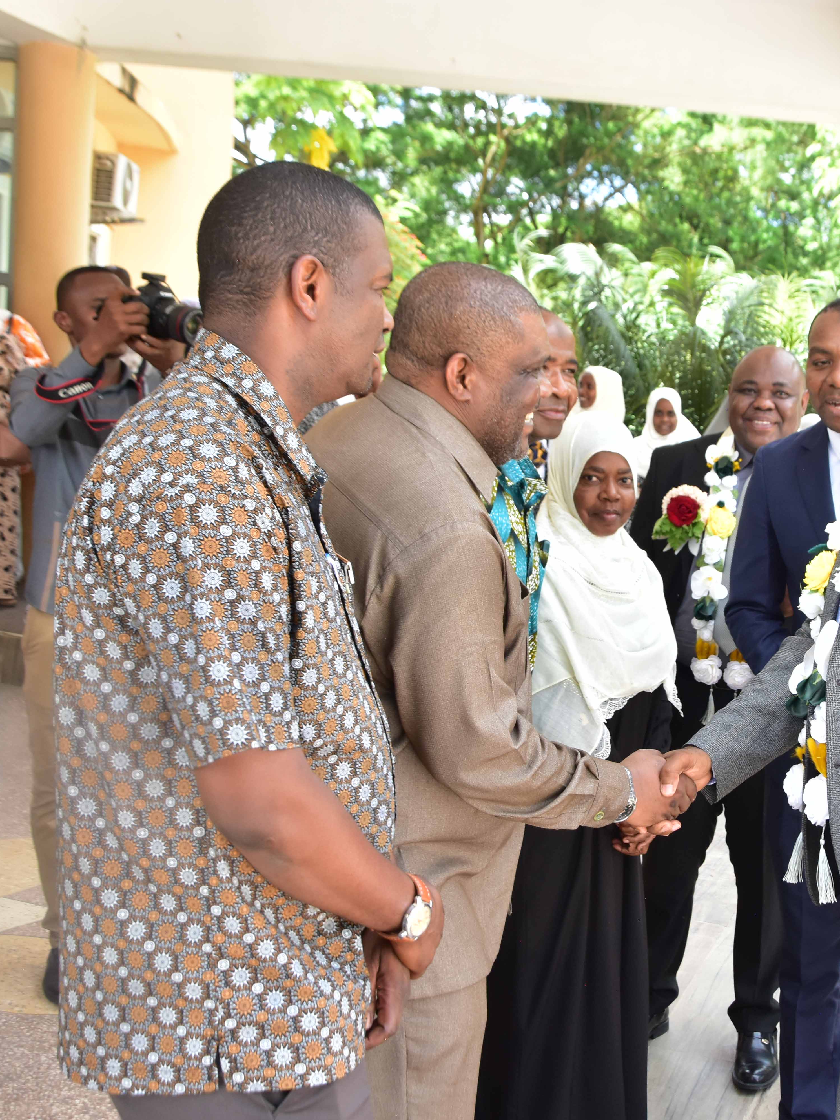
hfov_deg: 30.7
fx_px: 1479
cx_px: 700
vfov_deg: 41.5
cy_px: 562
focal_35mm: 46
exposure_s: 1/320
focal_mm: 21
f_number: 5.6
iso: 640
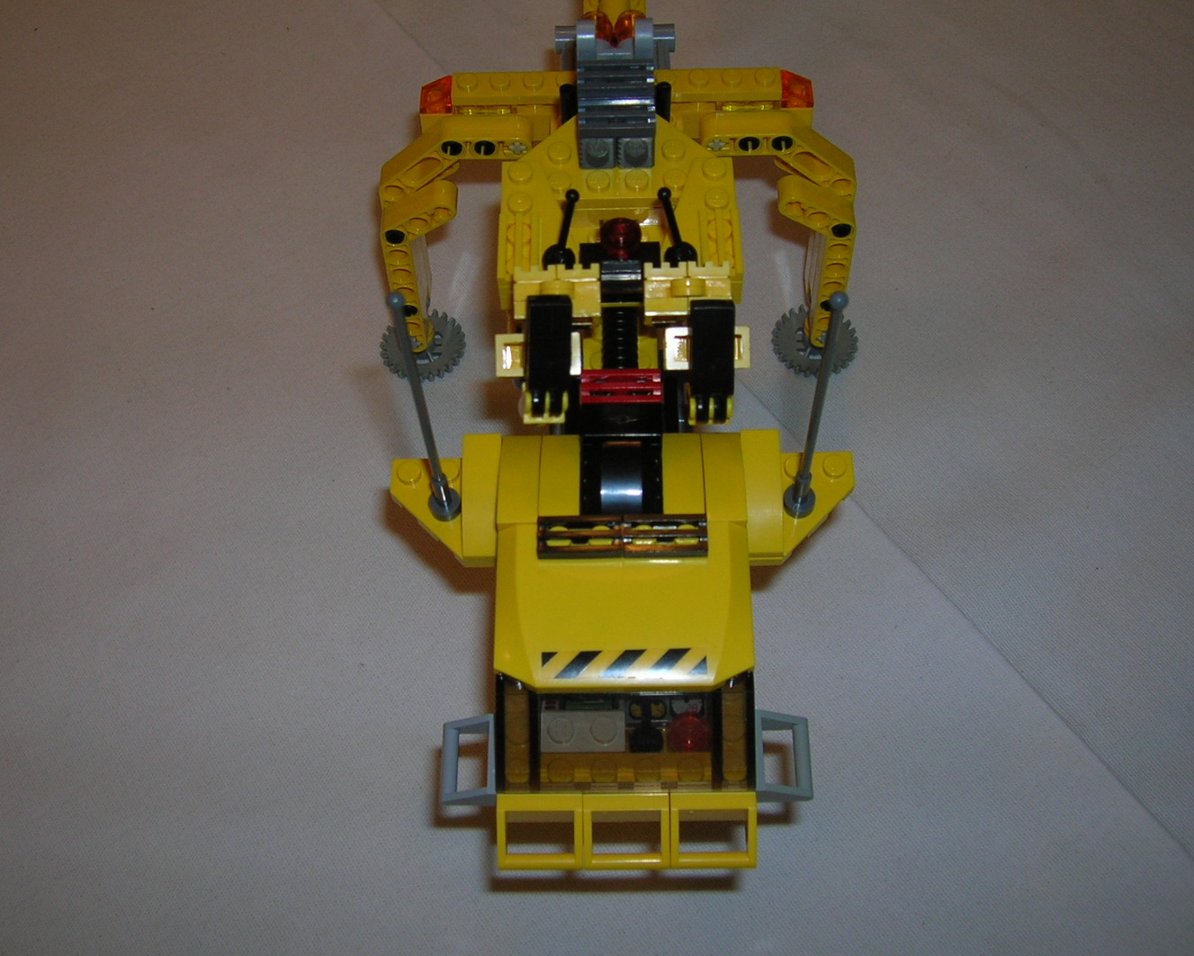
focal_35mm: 40
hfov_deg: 45.8
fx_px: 1414
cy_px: 428
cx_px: 569
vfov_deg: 37.3
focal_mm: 5.7
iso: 50
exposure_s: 1/60.1
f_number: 2.9
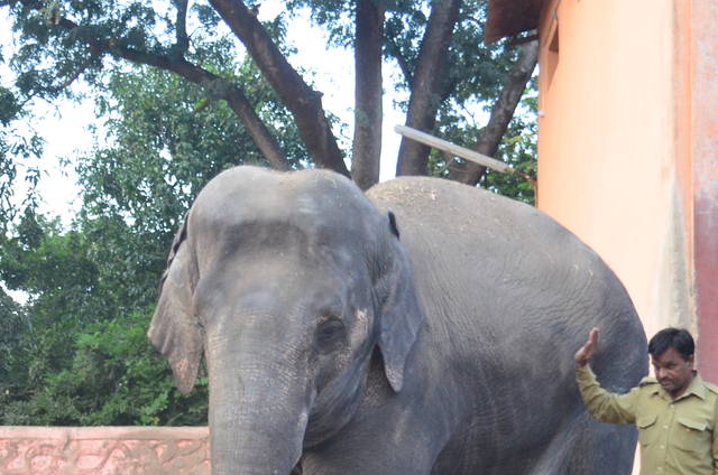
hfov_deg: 21.9
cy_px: 469
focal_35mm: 90
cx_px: 19
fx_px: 1791
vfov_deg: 14.9
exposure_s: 1/160
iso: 1250
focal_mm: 24
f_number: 4.5
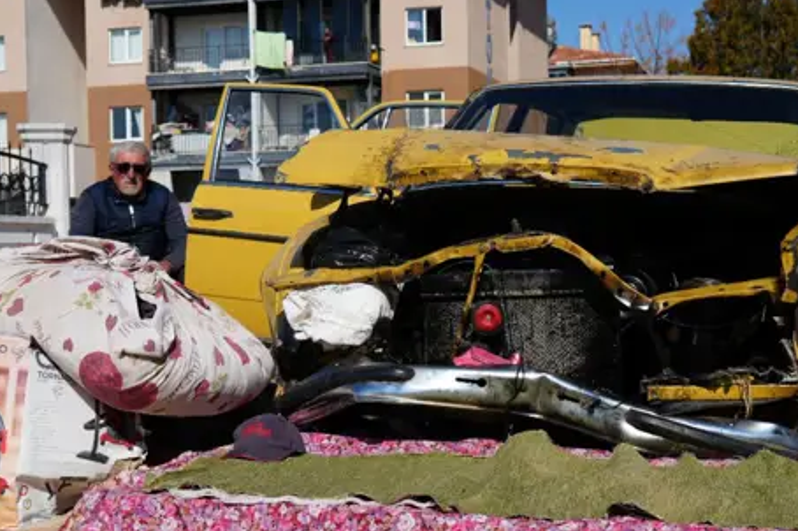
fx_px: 1373
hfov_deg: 32.4
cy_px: 283
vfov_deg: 21.9
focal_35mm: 62
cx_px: 452
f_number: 5
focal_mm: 32
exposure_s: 1/1250
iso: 100
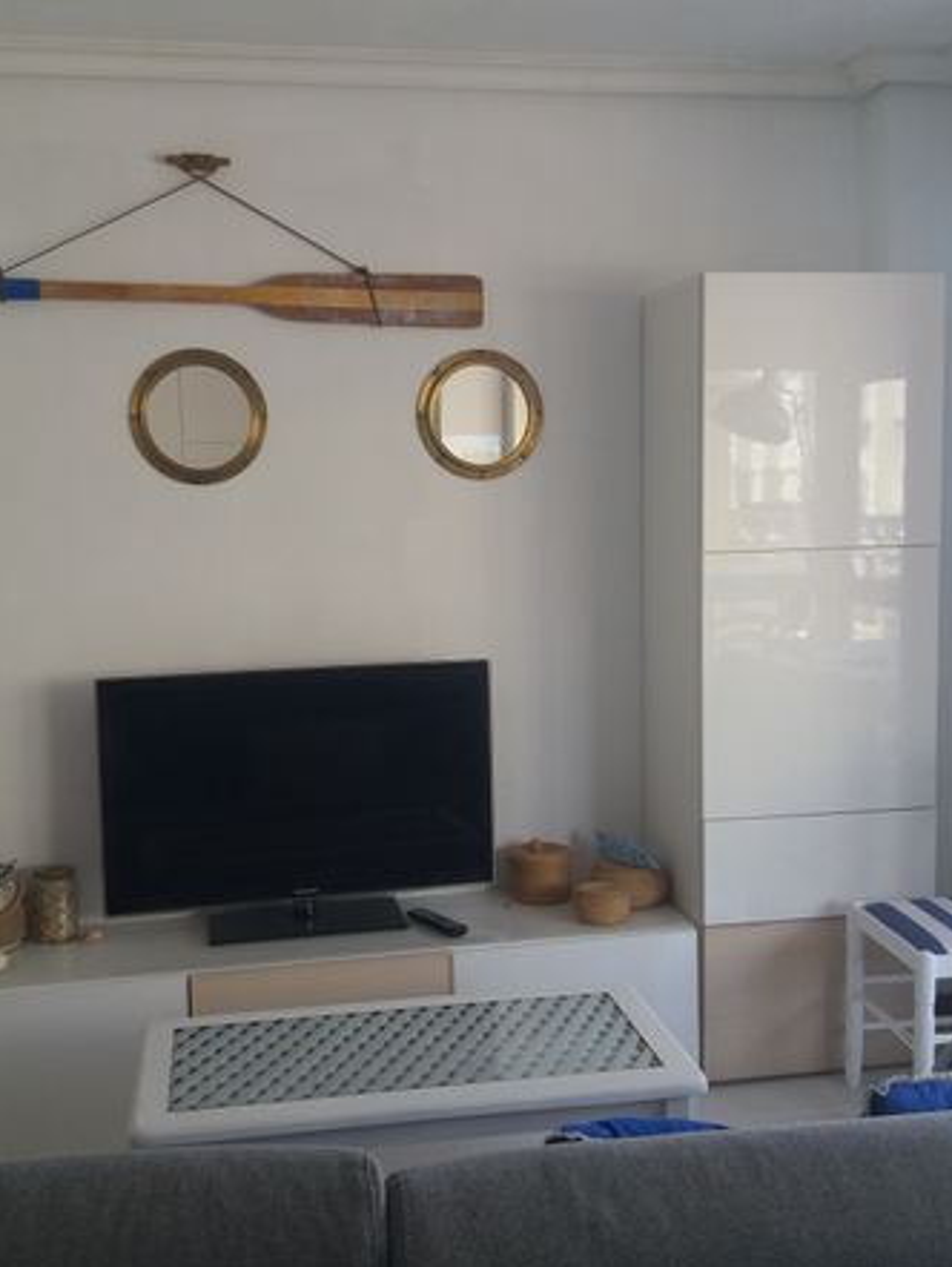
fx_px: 1392
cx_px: 442
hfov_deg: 37.7
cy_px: 642
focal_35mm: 38
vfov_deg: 49.0
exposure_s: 1/100
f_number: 1.9
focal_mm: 3.7
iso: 64
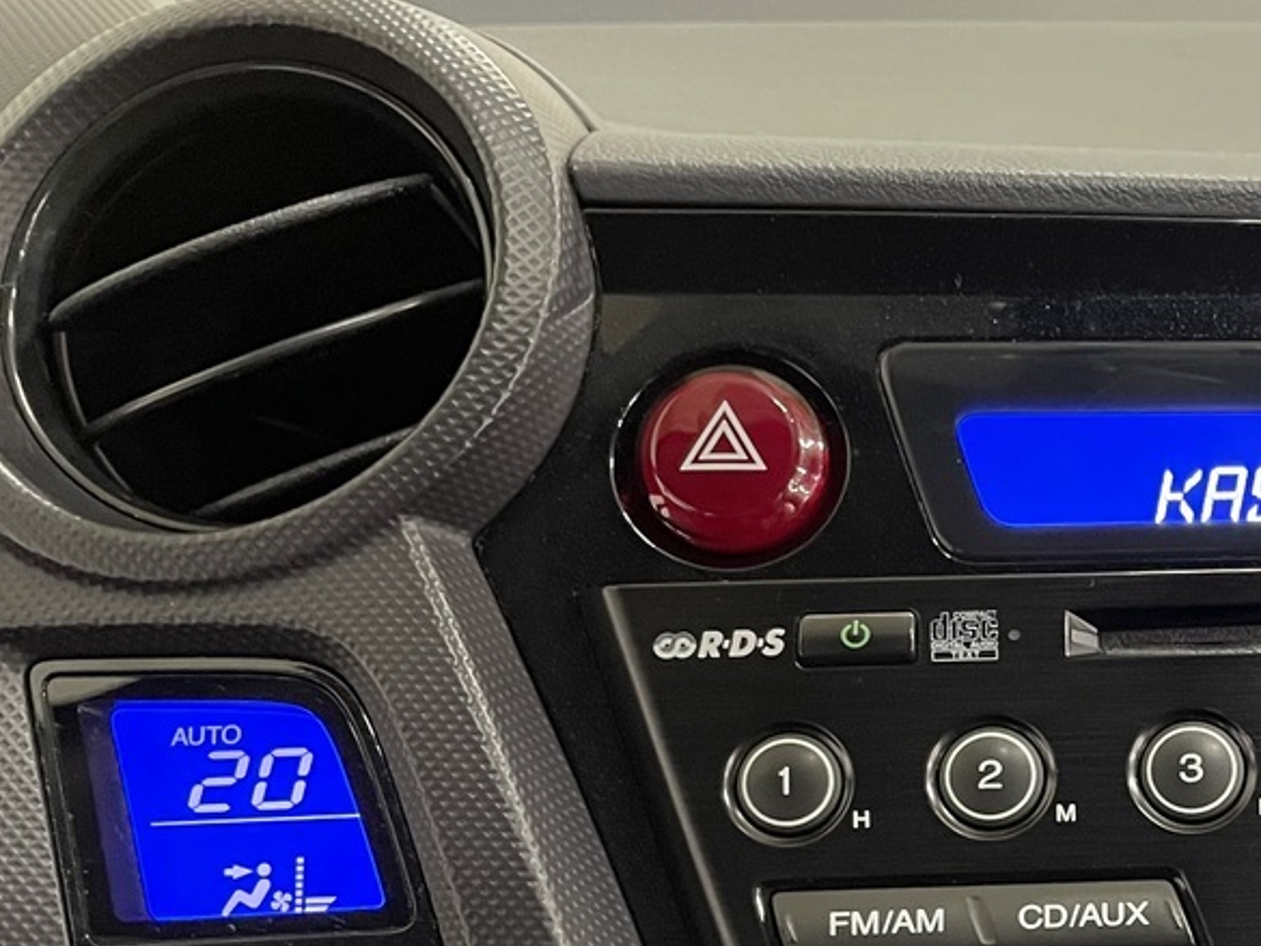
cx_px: 1421
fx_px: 2332
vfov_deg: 21.5
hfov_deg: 27.4
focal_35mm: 64
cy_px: 1093
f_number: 1.6
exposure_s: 1/25
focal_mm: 4.2
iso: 500
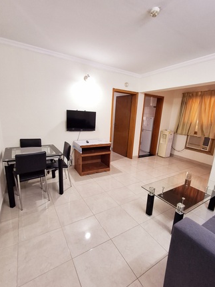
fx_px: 141
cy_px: 147
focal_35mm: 17
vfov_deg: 91.0
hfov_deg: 74.8
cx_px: 111
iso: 125
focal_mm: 1.64
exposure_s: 1/40
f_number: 2.2
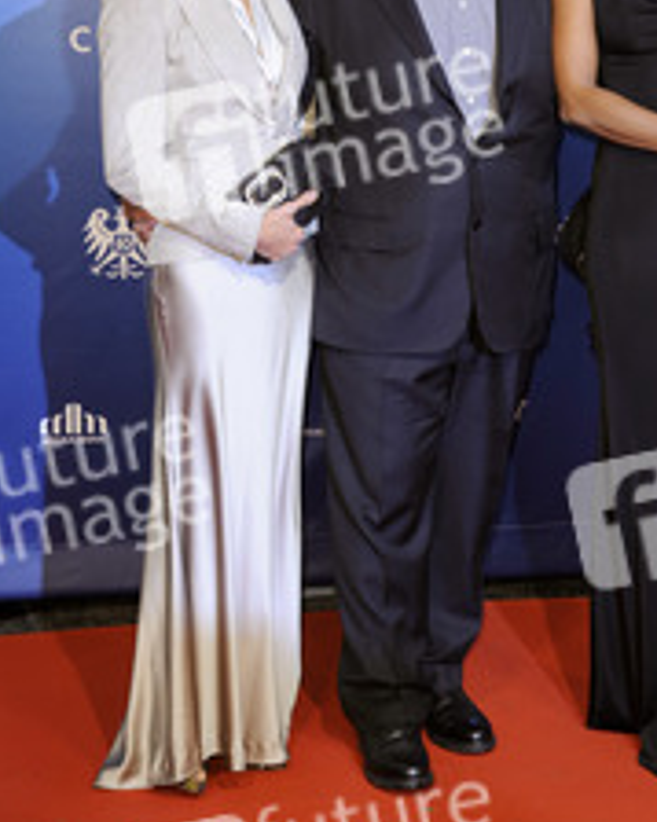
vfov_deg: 19.7
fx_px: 2359
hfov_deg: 15.8
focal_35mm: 97
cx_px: 422
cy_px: 319
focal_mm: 58
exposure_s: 1/160
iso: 400
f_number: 5.6
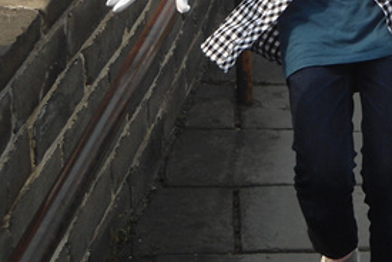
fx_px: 1450
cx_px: 520
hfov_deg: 14.7
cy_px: -100
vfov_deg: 10.1
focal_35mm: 133
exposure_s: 1/640
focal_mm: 7.9
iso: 80
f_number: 3.5
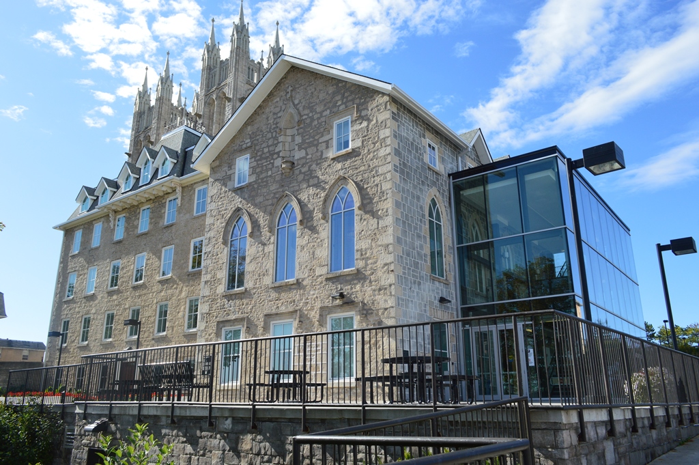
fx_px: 524
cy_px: 232
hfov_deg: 67.4
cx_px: 350
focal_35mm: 27
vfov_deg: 47.9
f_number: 11
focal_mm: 18
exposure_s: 1/400
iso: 400
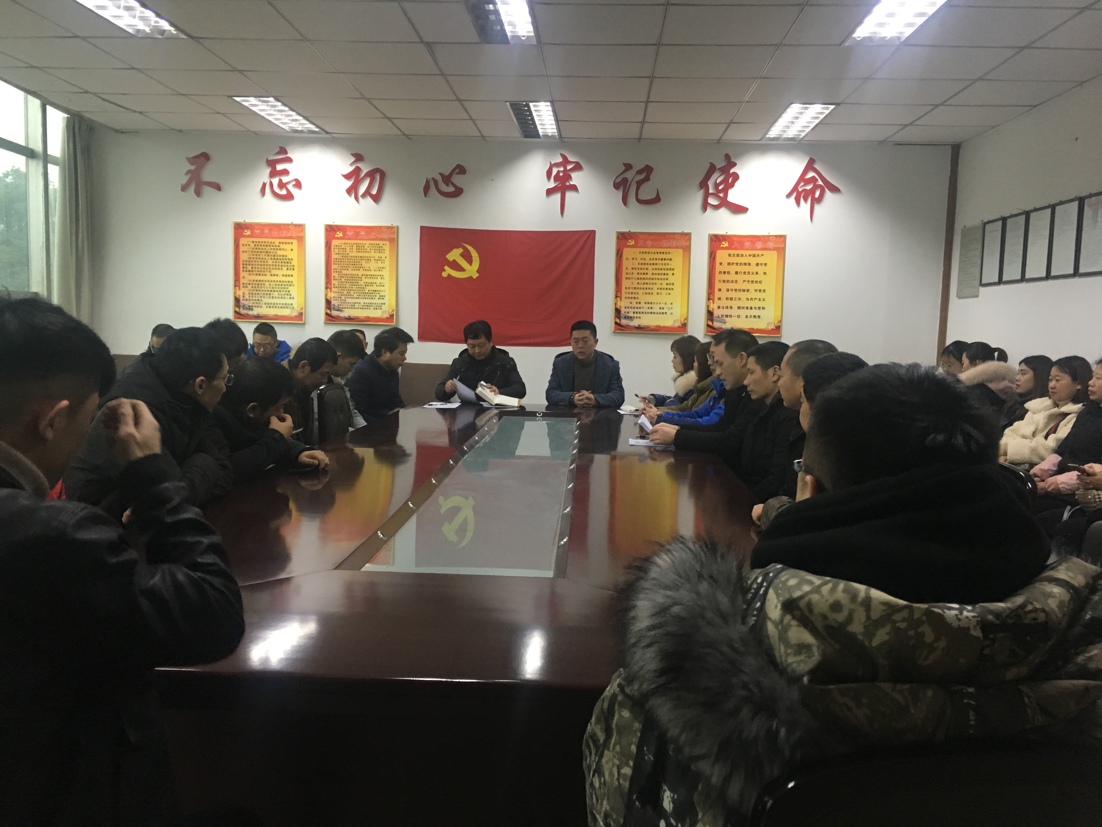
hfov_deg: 61.7
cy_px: 414
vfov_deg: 48.2
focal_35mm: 29
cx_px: 551
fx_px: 923
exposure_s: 1/33
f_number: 2.2
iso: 160
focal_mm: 4.15
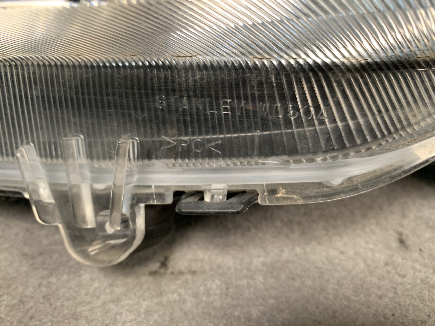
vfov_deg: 53.1
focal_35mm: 26
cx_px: 218
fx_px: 327
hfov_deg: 67.3
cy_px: 163
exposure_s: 1/46
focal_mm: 4.25
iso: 400
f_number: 1.8
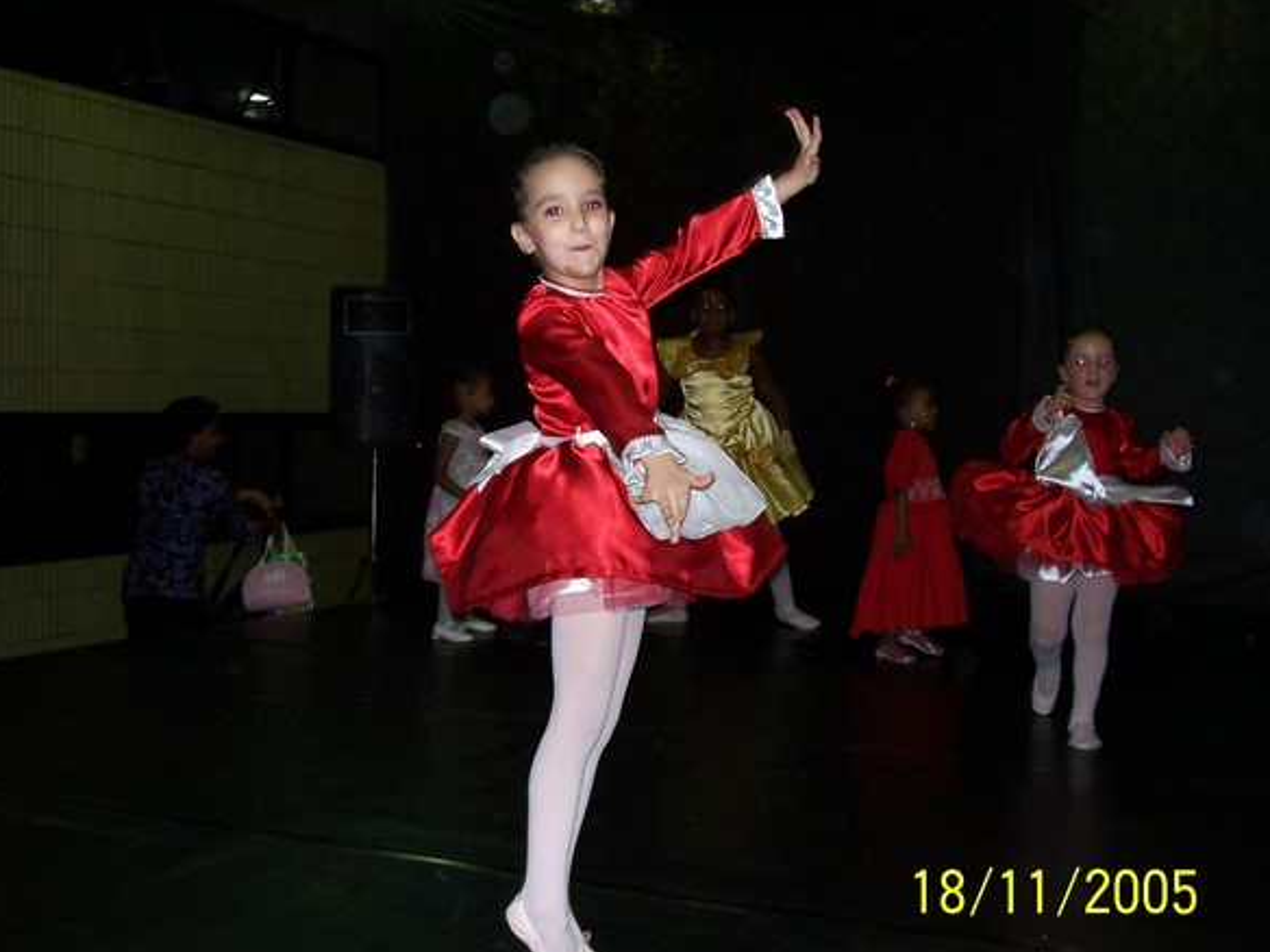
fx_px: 1688
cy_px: 500
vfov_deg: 31.5
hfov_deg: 41.2
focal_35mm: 46
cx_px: 581
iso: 80
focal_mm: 7
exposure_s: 1/60
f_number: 3
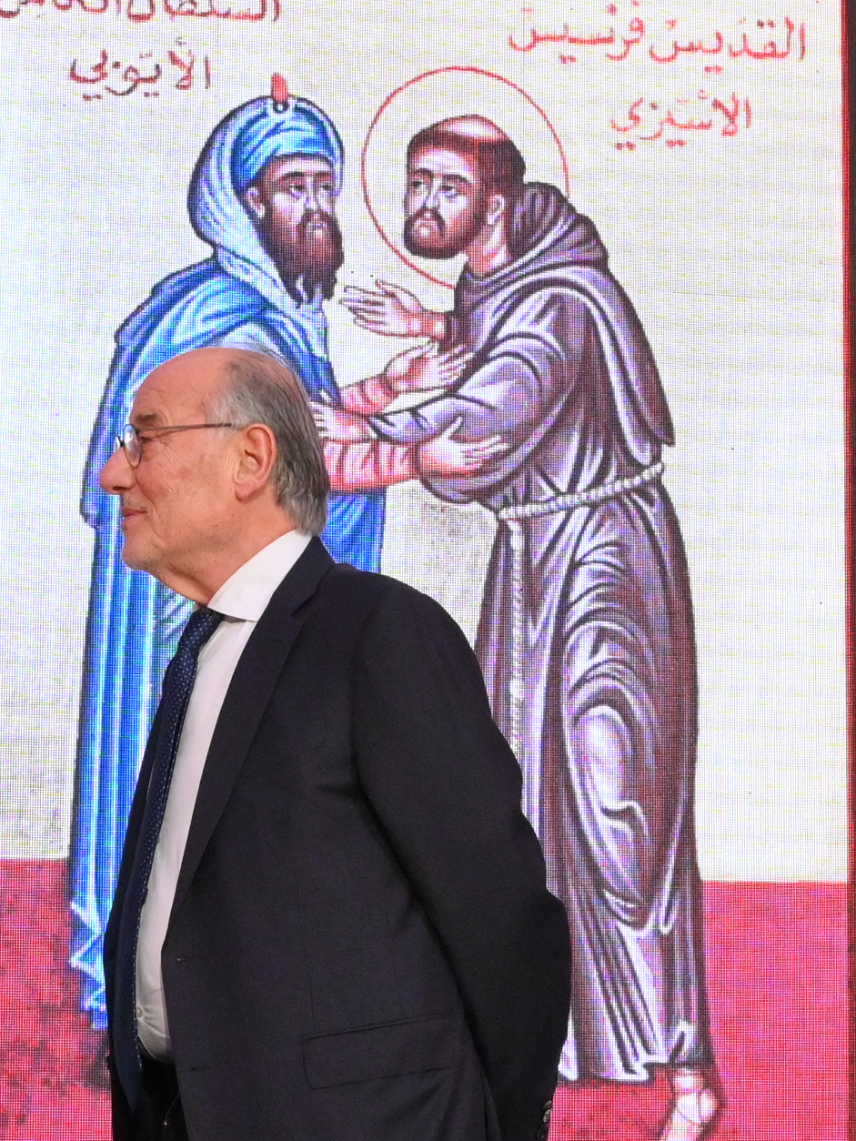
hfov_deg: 12.6
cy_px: 815
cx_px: 341
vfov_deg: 16.6
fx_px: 3889
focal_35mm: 118
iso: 5000
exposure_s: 1/200
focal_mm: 34
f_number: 6.3
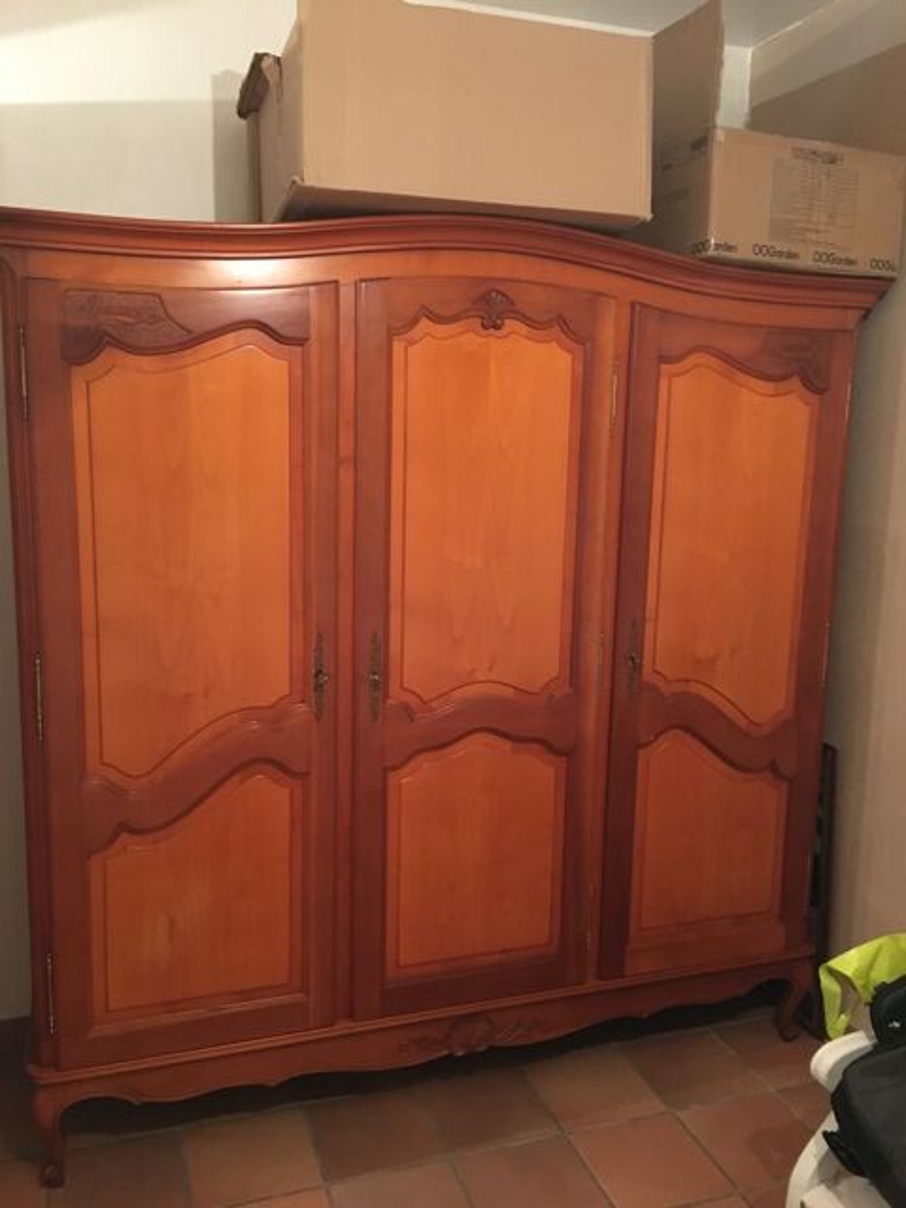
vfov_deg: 61.7
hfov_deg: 48.2
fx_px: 1012
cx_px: 453
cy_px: 604
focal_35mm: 29
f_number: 2.2
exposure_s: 1/17
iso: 500
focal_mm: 4.15
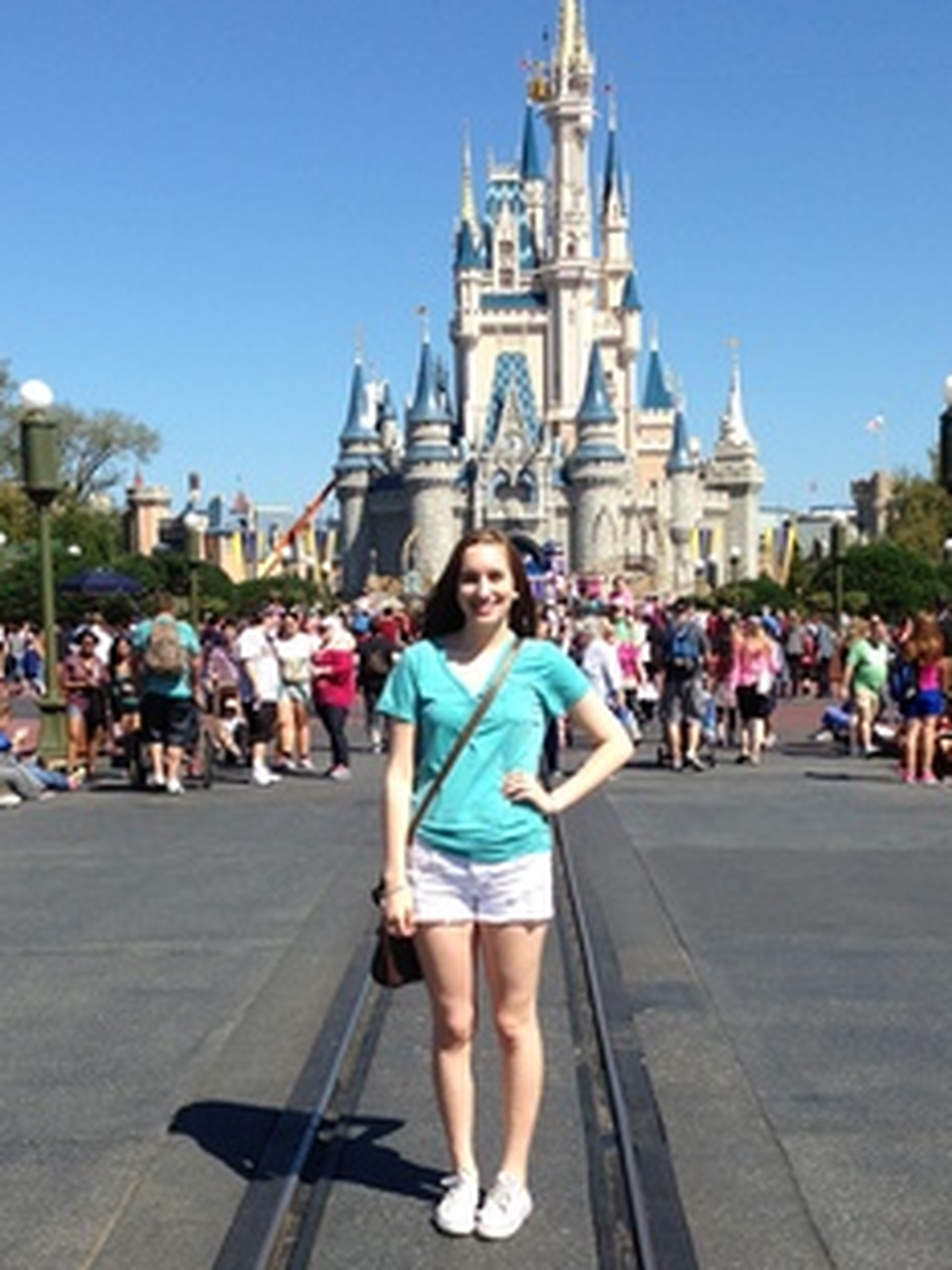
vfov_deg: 37.1
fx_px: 1871
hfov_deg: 28.5
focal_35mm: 51
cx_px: 535
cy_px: 837
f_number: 2.4
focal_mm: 4.12
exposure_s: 1/1695
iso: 50
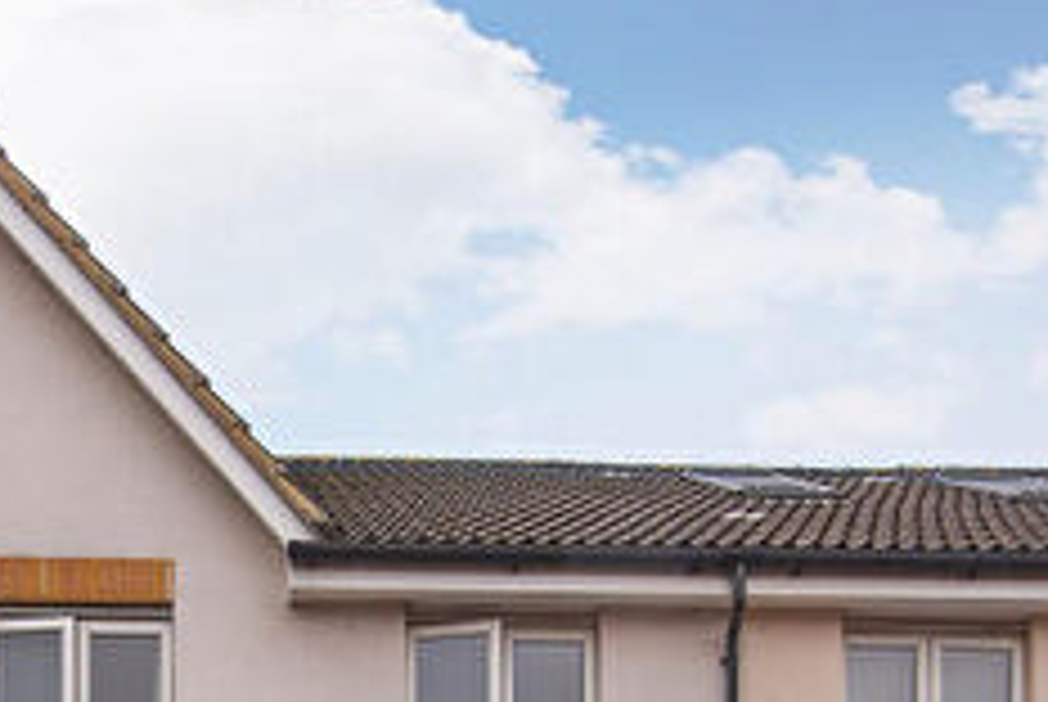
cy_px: 927
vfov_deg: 26.7
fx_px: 1224
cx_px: 252
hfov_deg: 44.7
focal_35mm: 42
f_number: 5.6
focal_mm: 14
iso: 320
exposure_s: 1/500
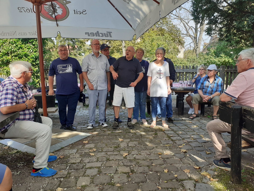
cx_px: 127
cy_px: 96
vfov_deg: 51.4
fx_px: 198
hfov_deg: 65.3
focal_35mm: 27
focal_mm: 3.6
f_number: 1.9
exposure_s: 1/296
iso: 40
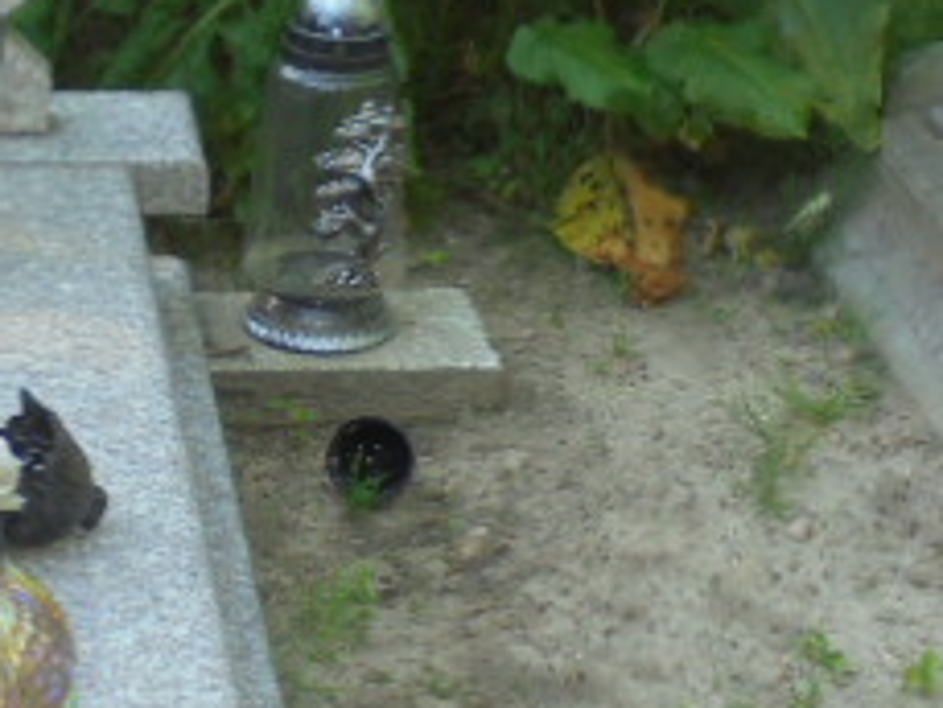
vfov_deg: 14.0
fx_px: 2889
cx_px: -144
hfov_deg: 17.8
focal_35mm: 106
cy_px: 403
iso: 100
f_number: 4.2
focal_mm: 6.9
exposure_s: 1/60
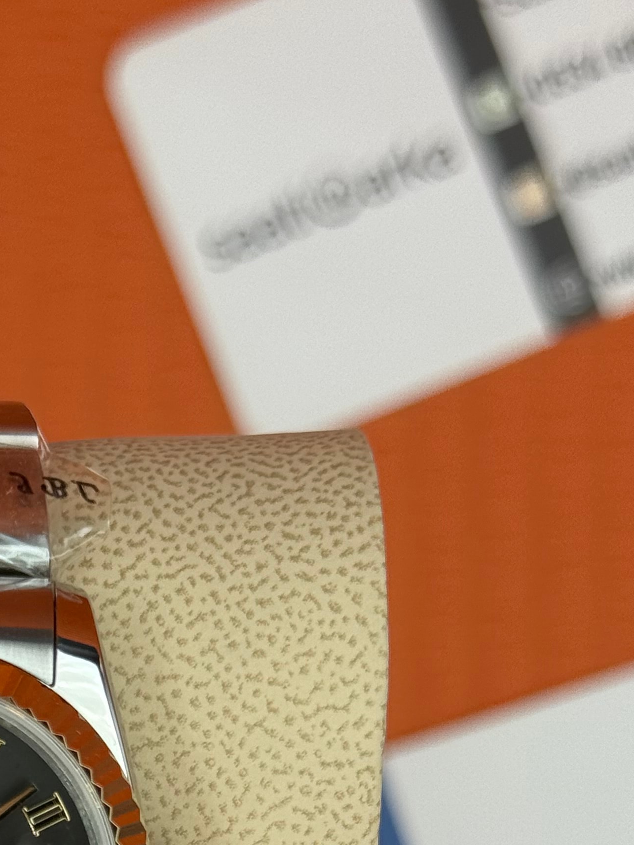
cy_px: 957
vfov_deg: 16.8
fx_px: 2759
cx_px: -93
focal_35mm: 113
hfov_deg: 12.8
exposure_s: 1/754
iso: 64
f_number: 1.78
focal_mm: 6.76
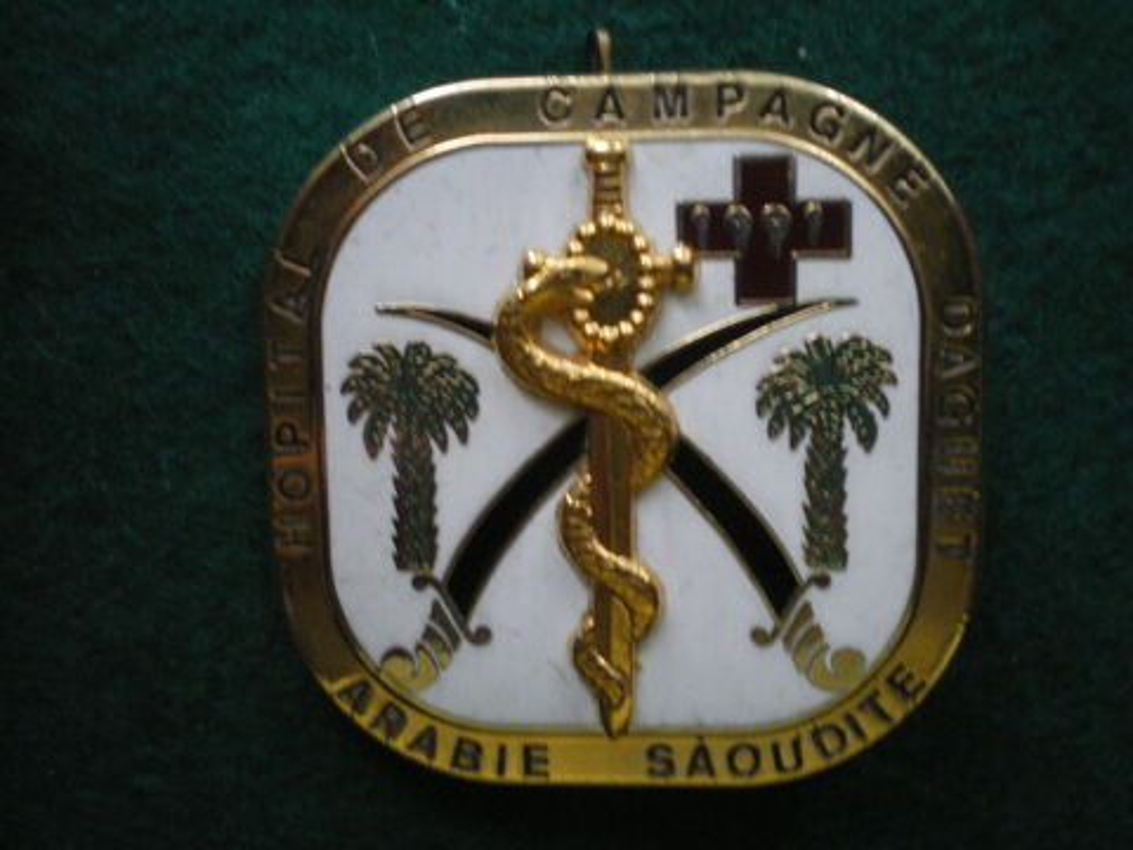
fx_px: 1244
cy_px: 425
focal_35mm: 38
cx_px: 566
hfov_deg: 49.0
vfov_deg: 37.7
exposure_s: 1/15
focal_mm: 6.3
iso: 400
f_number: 3.1
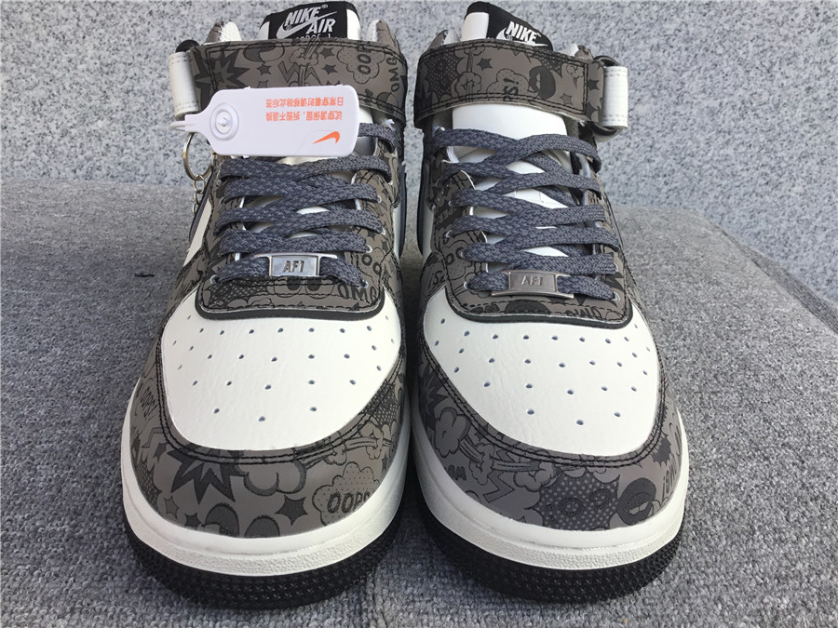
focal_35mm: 31
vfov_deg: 45.4
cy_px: 314
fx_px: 750
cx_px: 419
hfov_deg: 58.4
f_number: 2.4
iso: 25
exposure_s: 1/158
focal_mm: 3.3
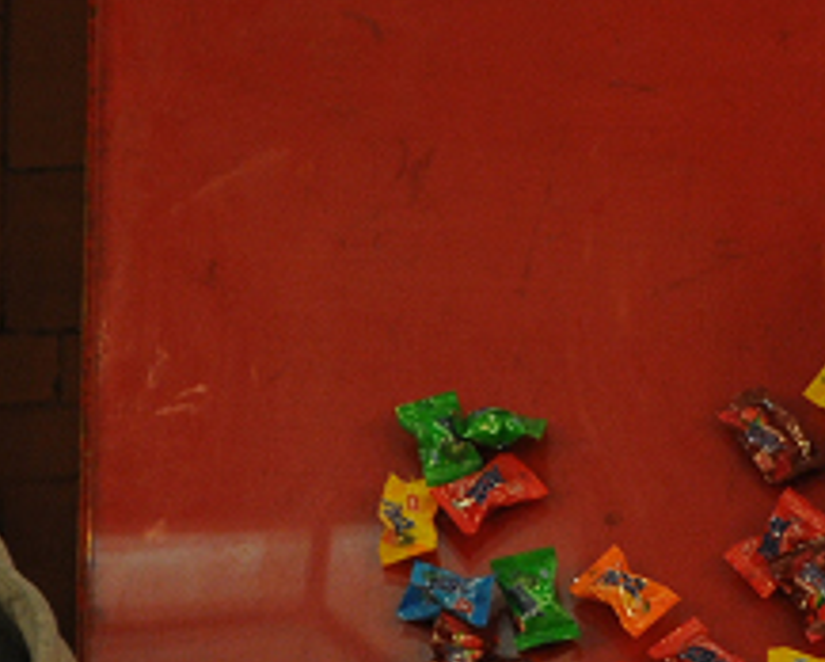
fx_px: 6958
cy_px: 504
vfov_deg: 5.4
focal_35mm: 285
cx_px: 1487
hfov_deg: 6.6
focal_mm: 55
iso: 640
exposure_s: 1/10
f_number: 8
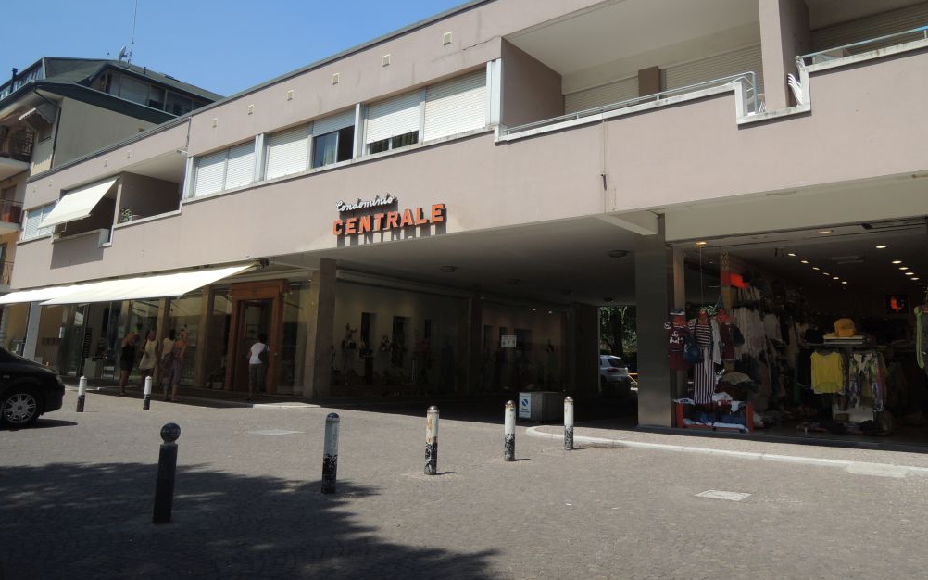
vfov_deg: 47.3
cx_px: 470
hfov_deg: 70.4
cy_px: 234
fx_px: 657
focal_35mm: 26
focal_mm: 4.3
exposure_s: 1/1600
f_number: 2.8
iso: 100
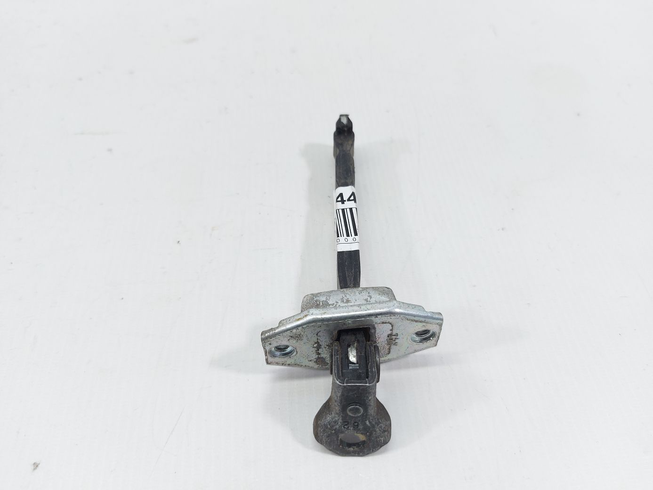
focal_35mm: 24
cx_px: 326
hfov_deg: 71.6
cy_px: 245
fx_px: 453
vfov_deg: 56.8
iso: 64
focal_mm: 5.23
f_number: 1.8
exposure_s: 1/60
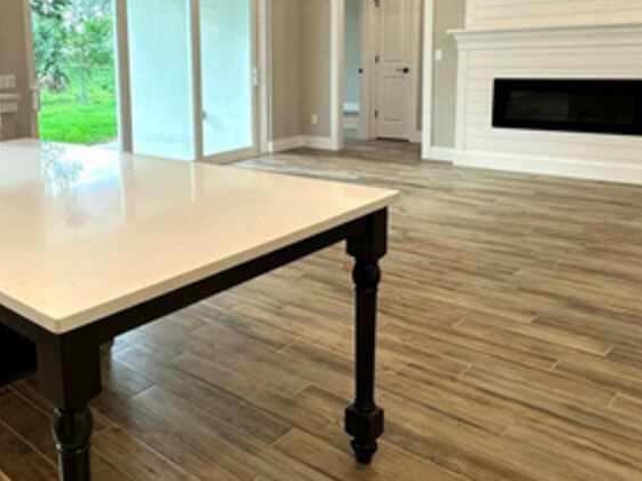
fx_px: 593
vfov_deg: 43.2
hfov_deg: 52.3
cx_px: 109
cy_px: 142
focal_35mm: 32
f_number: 2.2
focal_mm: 2.22
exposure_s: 1/120
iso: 80
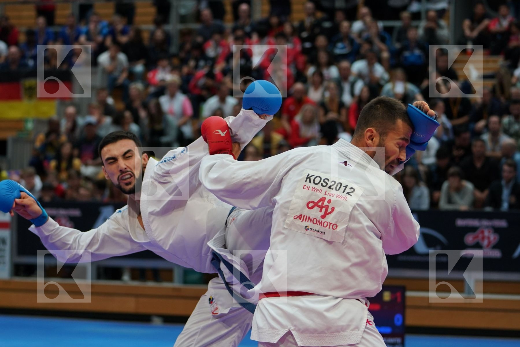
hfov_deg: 18.4
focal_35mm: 111
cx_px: 260
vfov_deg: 12.3
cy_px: 174
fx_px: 1603
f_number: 2.8
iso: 1250
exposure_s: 1/1000
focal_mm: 74
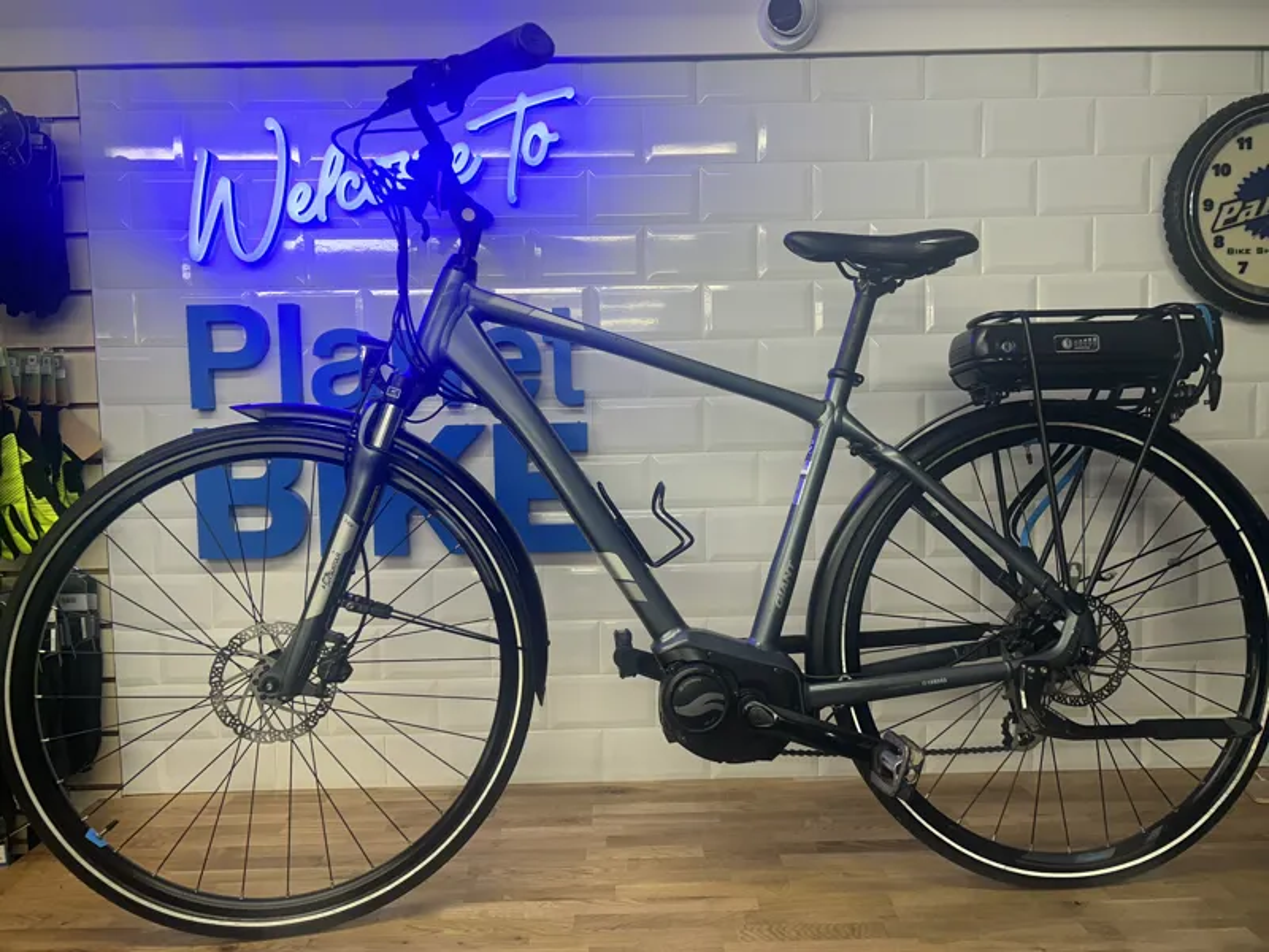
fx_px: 953
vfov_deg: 53.1
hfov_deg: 67.3
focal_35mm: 26
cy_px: 476
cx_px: 634
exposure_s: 1/100
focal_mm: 5.7
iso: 40
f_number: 1.5
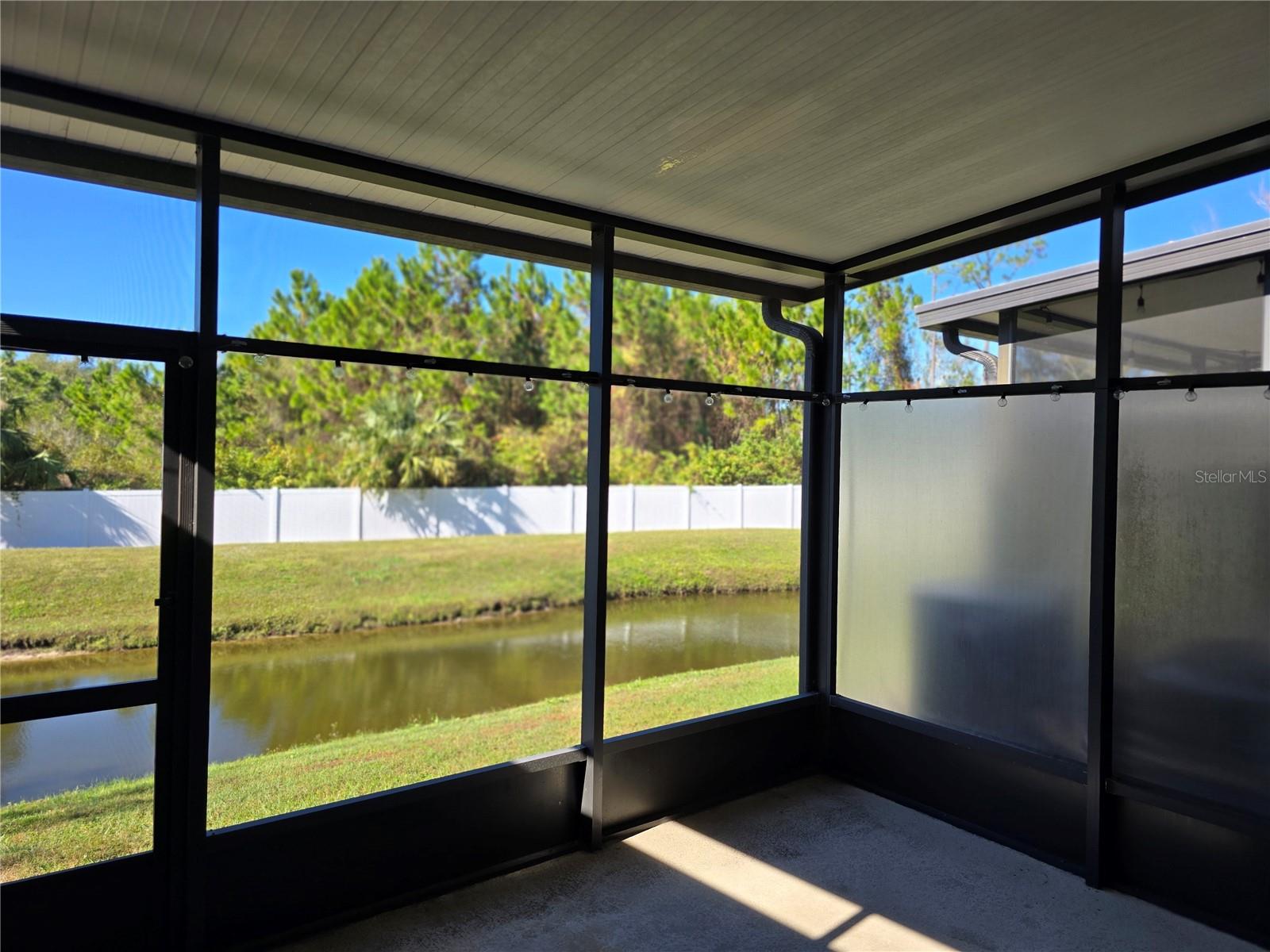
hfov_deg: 73.9
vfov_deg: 58.9
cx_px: 635
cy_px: 476
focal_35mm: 23
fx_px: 844
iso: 12
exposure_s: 1/243
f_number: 1.7
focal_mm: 6.3
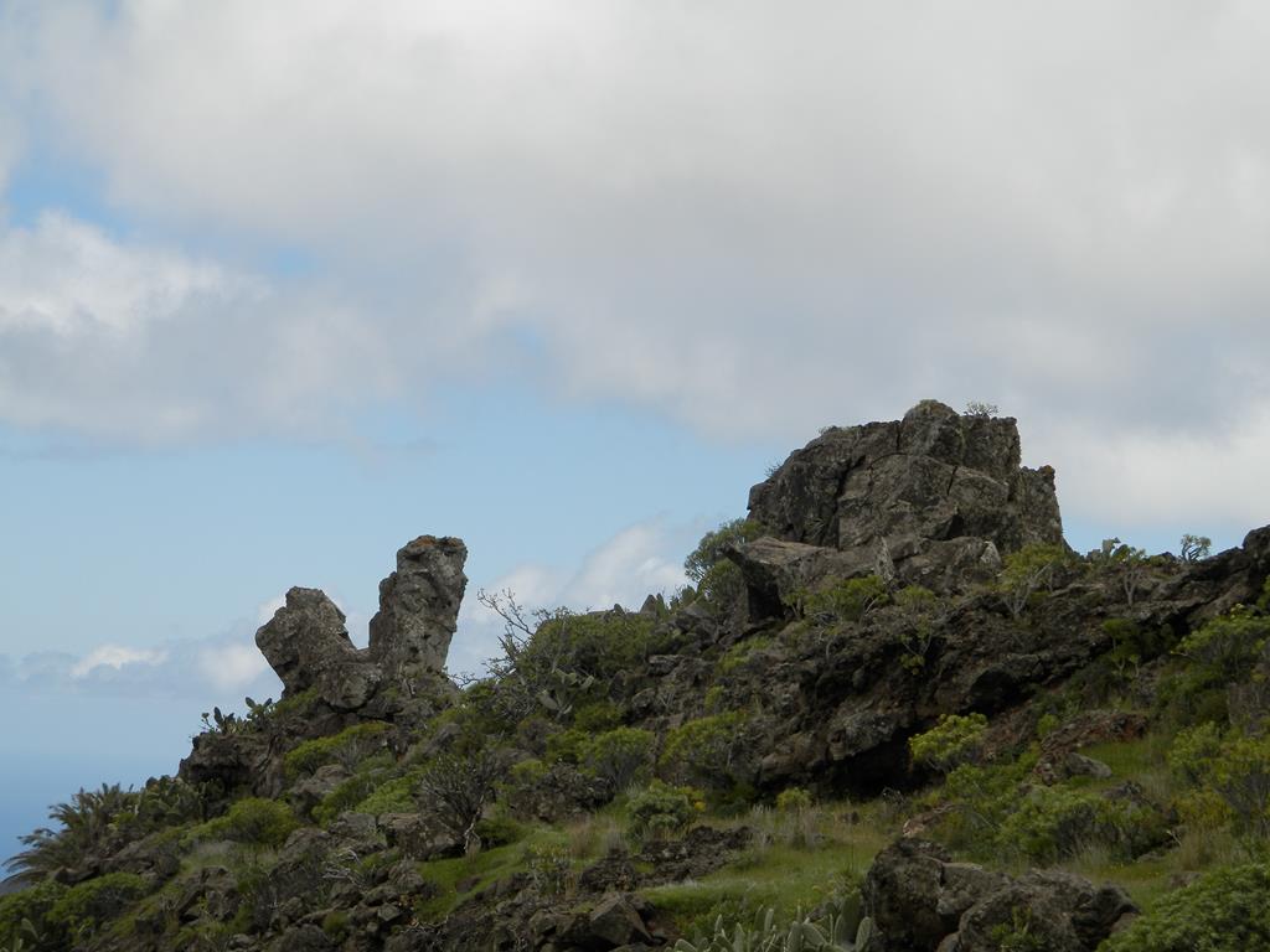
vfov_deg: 14.0
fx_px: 3889
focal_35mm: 106
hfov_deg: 18.5
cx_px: 635
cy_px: 476
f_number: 4.5
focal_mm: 19
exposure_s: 1/800
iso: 80
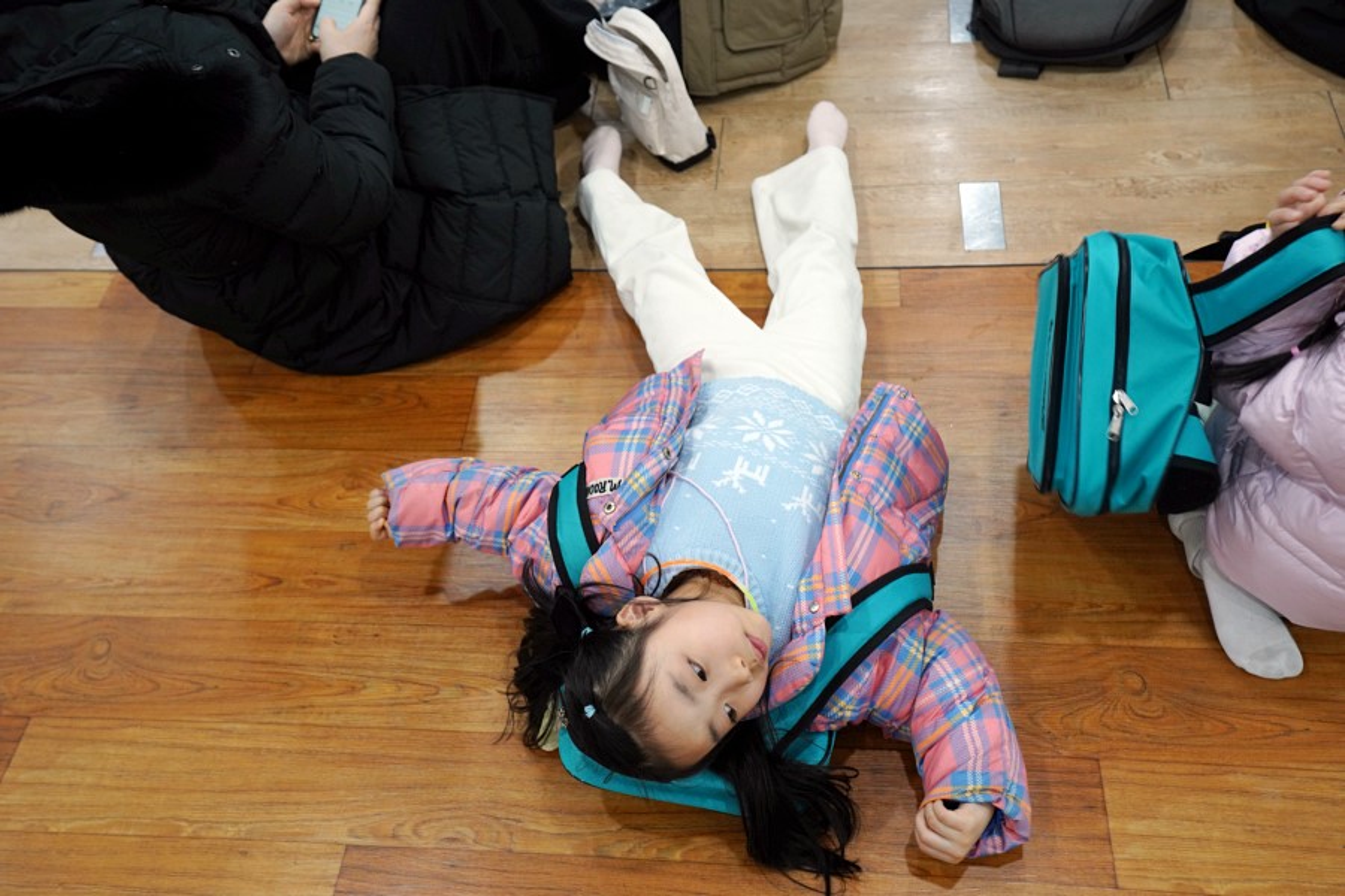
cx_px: 672
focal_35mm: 35
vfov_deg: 37.9
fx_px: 1308
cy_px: 448
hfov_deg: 54.4
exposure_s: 1/160
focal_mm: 35
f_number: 4
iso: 1600
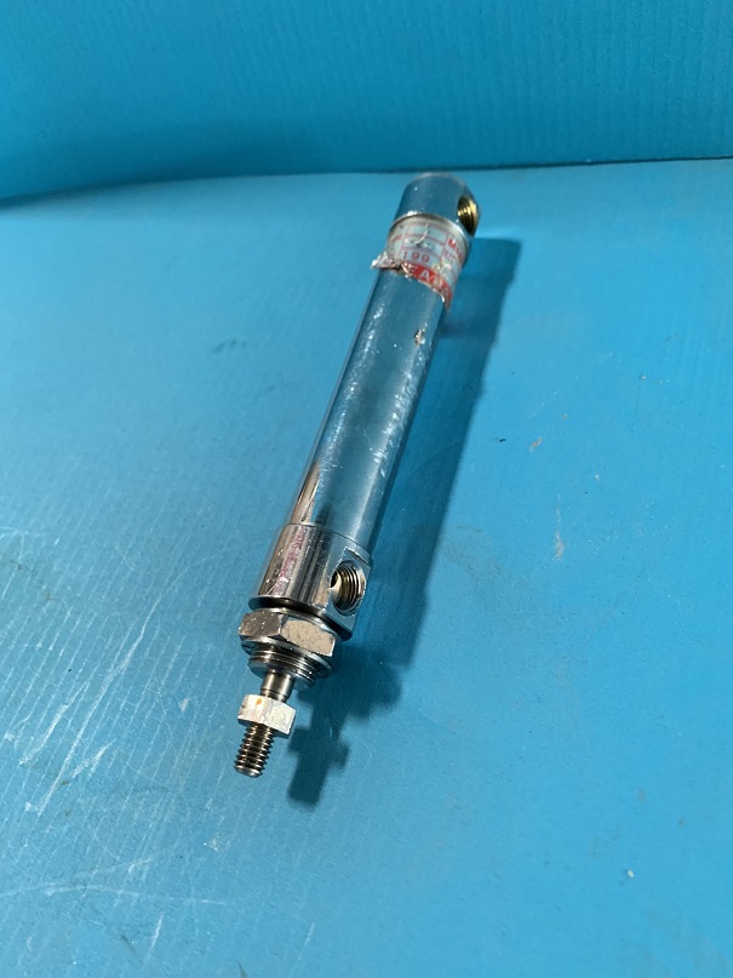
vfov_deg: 67.3
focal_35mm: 26
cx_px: 366
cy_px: 489
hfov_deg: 53.1
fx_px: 734
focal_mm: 4.25
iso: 250
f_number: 1.8
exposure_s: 1/60
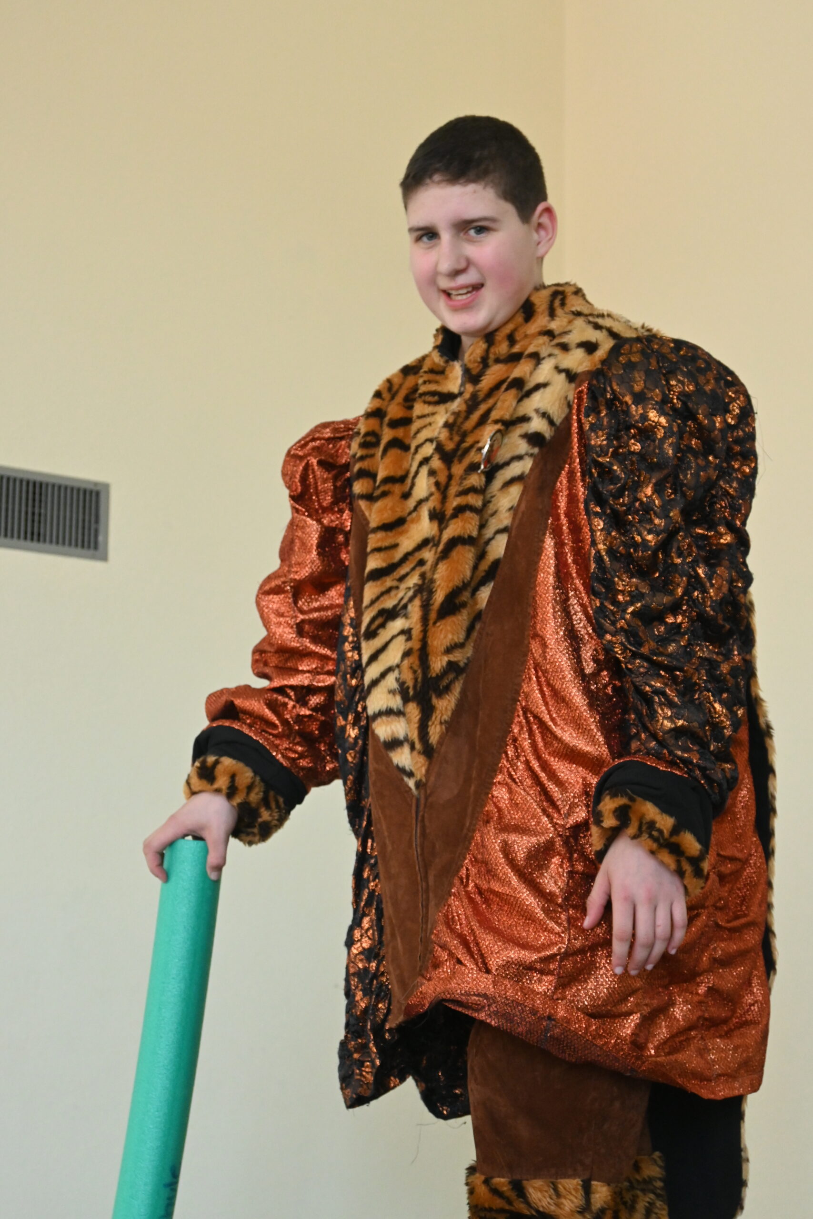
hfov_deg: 23.8
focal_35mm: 57
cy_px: 610
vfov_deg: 35.1
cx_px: 406
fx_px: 1930
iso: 2500
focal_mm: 38
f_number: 5.6
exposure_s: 1/125
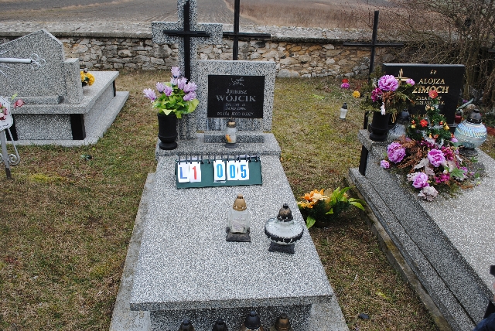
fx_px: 454
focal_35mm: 33
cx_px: 248
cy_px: 166
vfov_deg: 40.0
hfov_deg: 57.2
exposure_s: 1/160
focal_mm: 22
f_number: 6.3
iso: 100
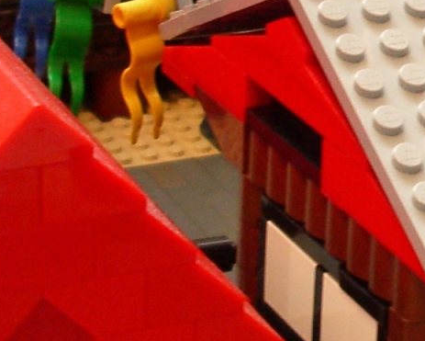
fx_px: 1901
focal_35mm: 151
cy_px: 25
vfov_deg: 10.2
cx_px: 544
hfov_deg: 12.4
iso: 200
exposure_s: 1/8
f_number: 2.6
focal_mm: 5.8
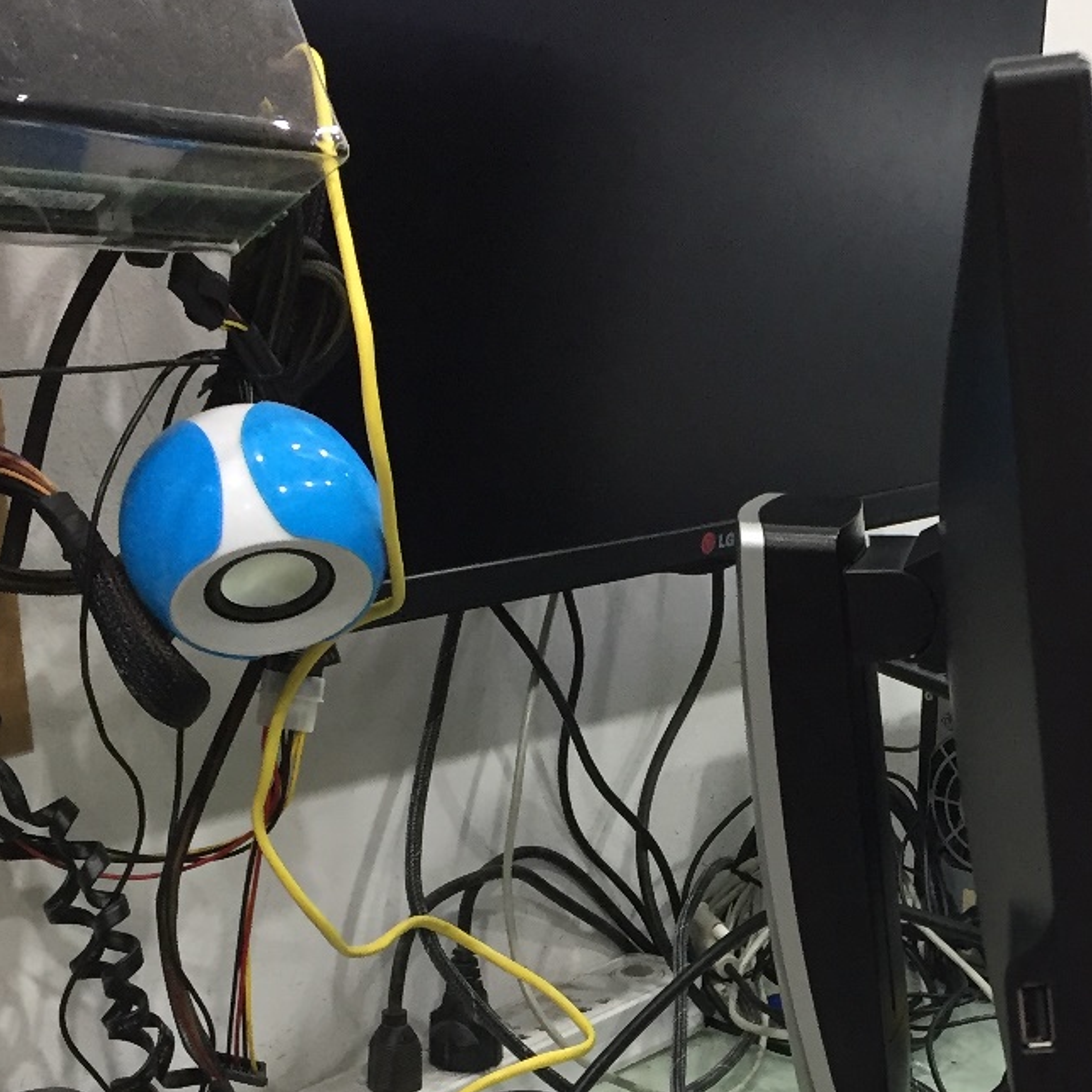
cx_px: 892
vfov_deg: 25.9
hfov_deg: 26.0
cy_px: 895
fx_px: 2320
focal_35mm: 65
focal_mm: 4.15
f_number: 2.2
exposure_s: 1/30
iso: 100
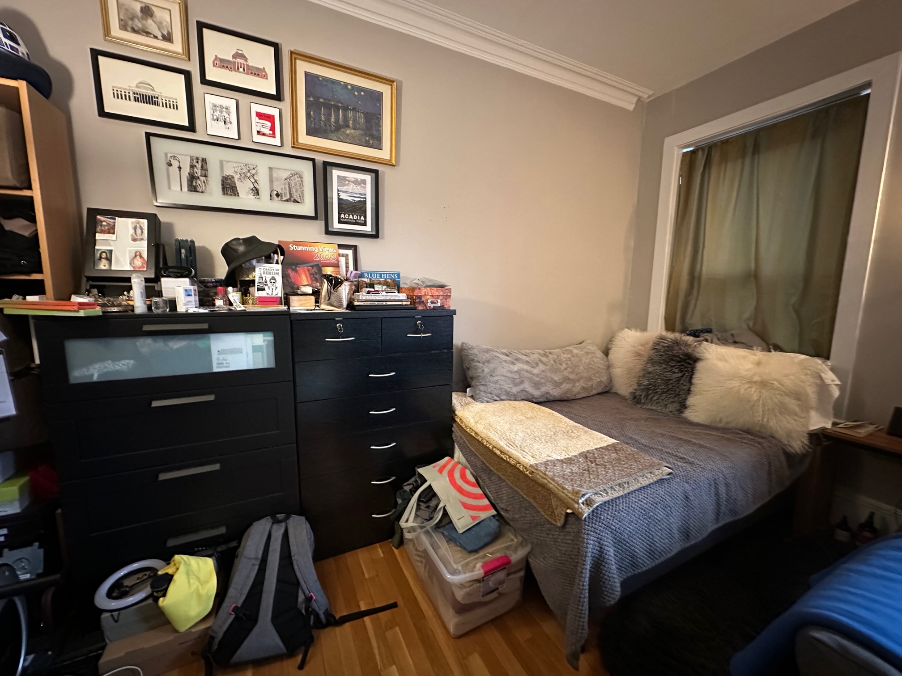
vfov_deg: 85.7
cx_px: 451
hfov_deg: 102.1
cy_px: 338
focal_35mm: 14
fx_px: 365
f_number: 2.2
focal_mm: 2.22
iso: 1250
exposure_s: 1/40
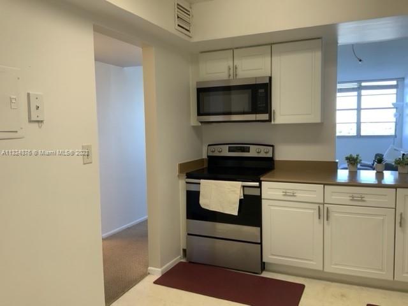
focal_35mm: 29
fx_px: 342
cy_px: 153
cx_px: 204
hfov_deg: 61.7
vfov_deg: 48.2
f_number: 1.8
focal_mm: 3
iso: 64
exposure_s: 1/120
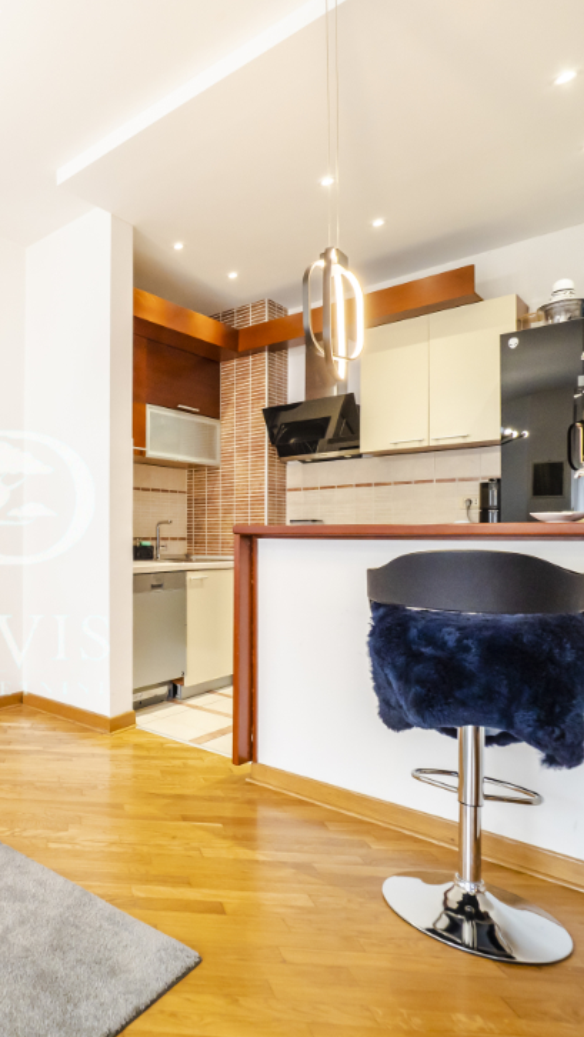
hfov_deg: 45.3
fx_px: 577
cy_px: 528
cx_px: 0
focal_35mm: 21
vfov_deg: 83.8
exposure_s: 1/60
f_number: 4
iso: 400
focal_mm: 7
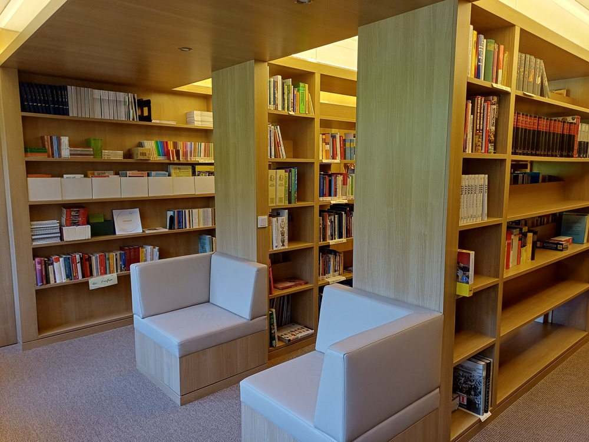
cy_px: 221
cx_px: 294
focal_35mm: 25
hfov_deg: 69.4
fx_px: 425
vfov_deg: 54.9
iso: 200
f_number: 1.8
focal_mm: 4.65
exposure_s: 1/50
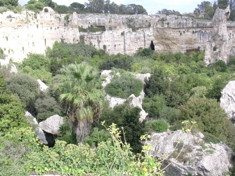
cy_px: 88
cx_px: 118
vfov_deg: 32.2
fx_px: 306
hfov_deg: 42.1
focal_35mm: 45
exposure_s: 1/166
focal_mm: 6.7
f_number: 5.8
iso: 70
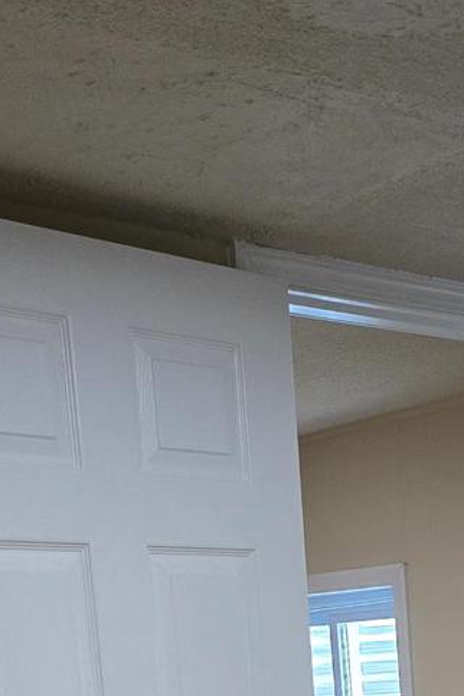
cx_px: 428
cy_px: 964
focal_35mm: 76
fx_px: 1469
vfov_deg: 22.9
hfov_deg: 17.6
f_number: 1.7
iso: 500
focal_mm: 6.3
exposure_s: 1/120
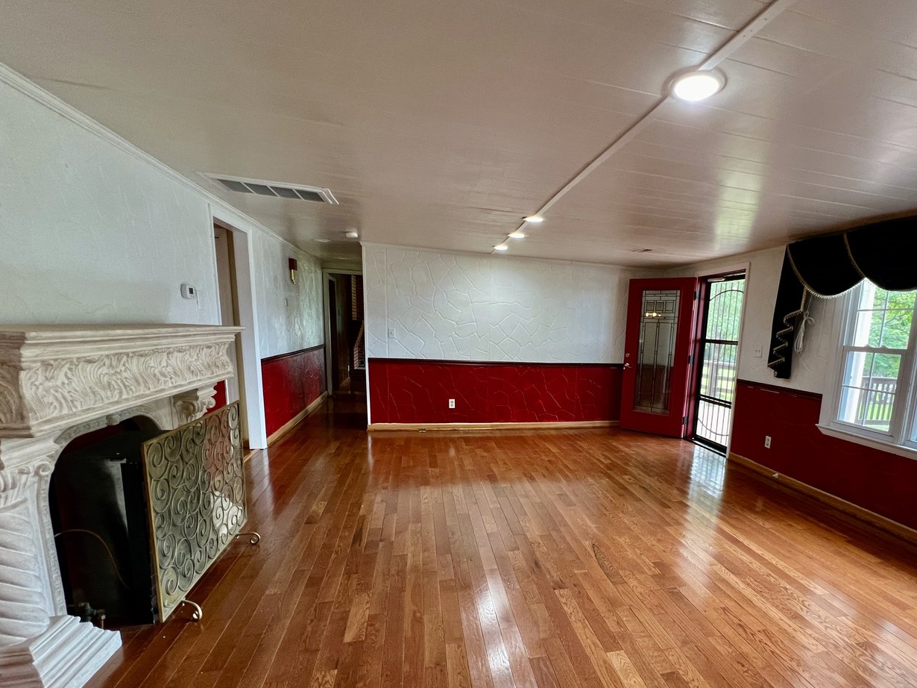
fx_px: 424
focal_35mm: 16
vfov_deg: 77.1
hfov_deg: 93.0
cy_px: 418
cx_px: 561
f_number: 1.8
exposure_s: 1/60
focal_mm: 1.57
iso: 200
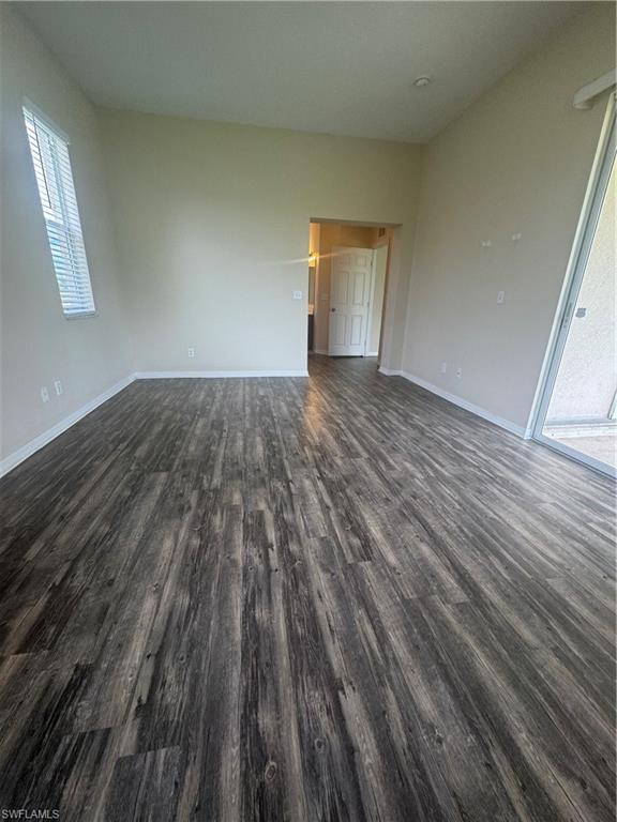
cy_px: 411
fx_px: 333
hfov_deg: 85.7
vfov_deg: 102.1
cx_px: 308
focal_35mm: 14
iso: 125
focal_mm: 2.22
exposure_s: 1/120
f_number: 2.2
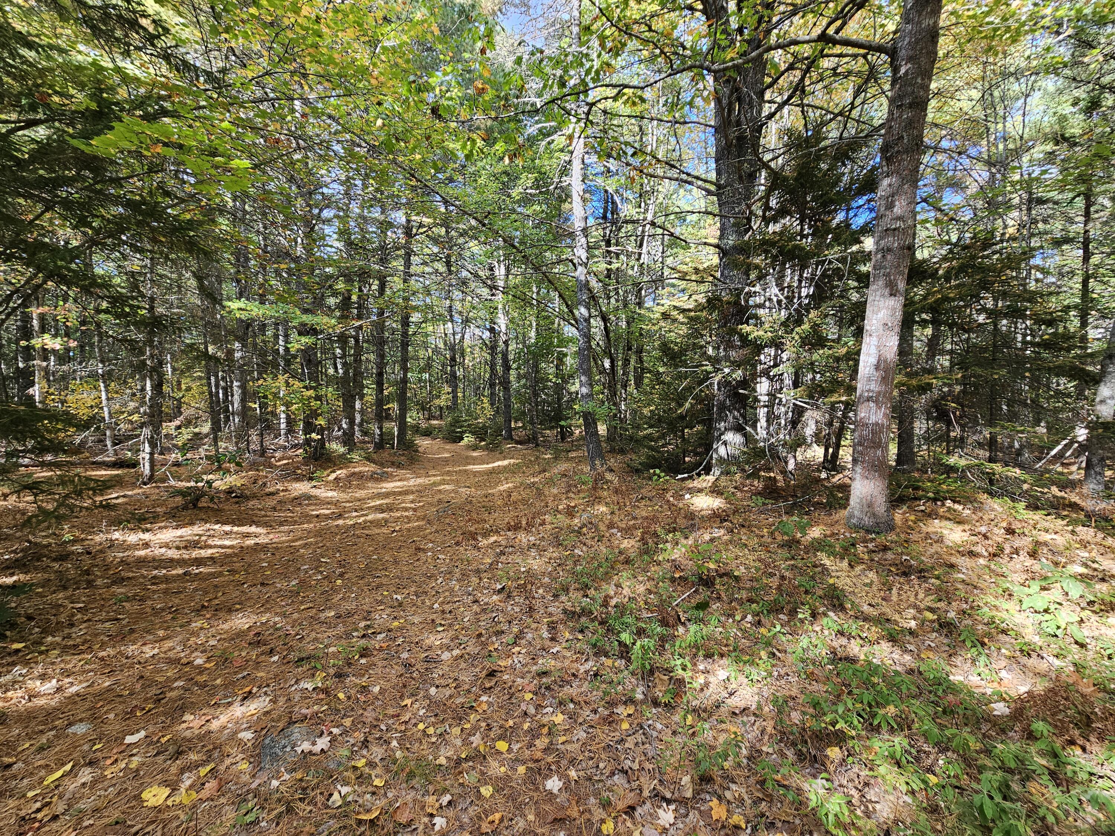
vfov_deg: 89.9
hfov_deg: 106.2
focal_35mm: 13
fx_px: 419
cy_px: 418
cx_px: 558
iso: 50
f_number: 2.2
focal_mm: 2.2
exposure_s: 1/122
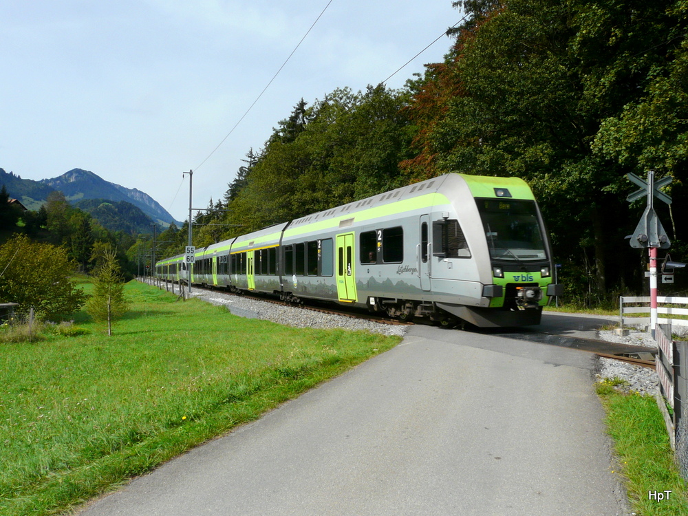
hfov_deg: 63.4
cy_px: 258
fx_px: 557
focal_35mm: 28
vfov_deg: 49.7
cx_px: 344
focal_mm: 4.6
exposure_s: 1/400
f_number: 5.6
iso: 100
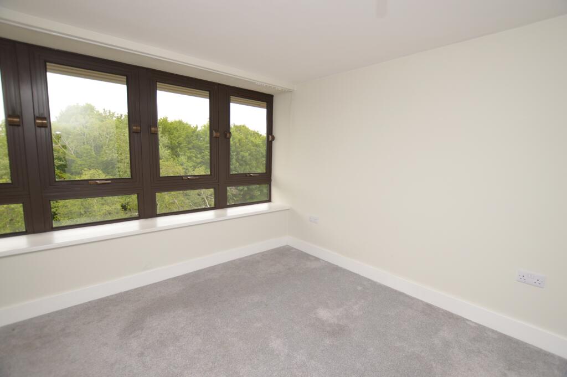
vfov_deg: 77.2
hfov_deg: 100.4
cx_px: 284
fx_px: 236
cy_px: 188
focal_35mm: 15
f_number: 4
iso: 220
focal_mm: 10
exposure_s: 1/125
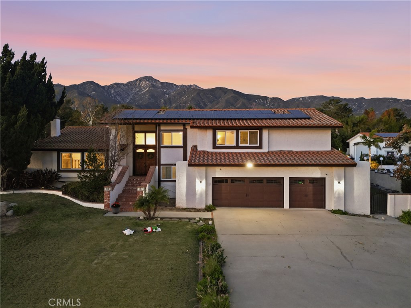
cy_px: 154
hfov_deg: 71.6
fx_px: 285
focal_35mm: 24
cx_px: 206
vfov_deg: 56.8
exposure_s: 1/15
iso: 250
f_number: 1.7
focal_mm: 6.7
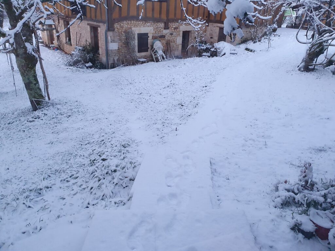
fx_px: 252
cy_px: 126
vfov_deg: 53.1
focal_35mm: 26
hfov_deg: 67.3
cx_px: 168
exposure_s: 1/100
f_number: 2.4
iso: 250
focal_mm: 4.32
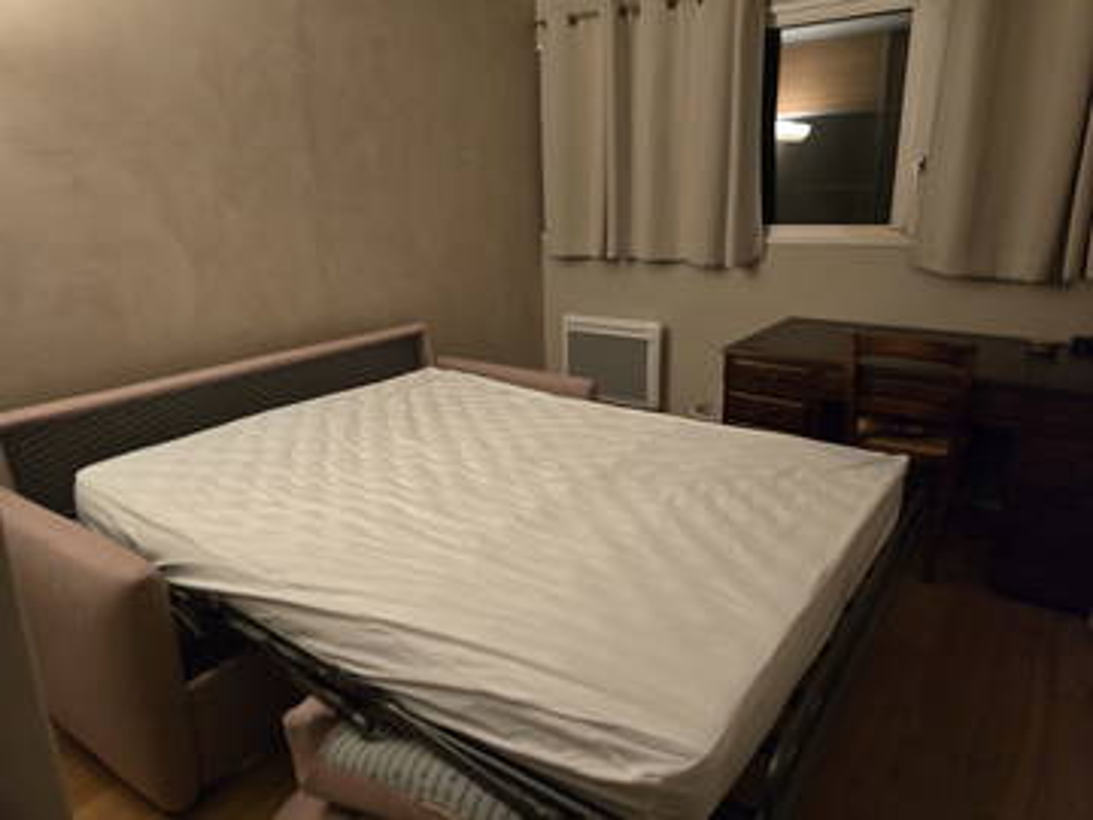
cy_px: 410
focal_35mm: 23
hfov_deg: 73.9
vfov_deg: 58.9
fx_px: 726
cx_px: 546
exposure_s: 1/100
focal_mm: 6.3
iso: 1000
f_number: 1.7
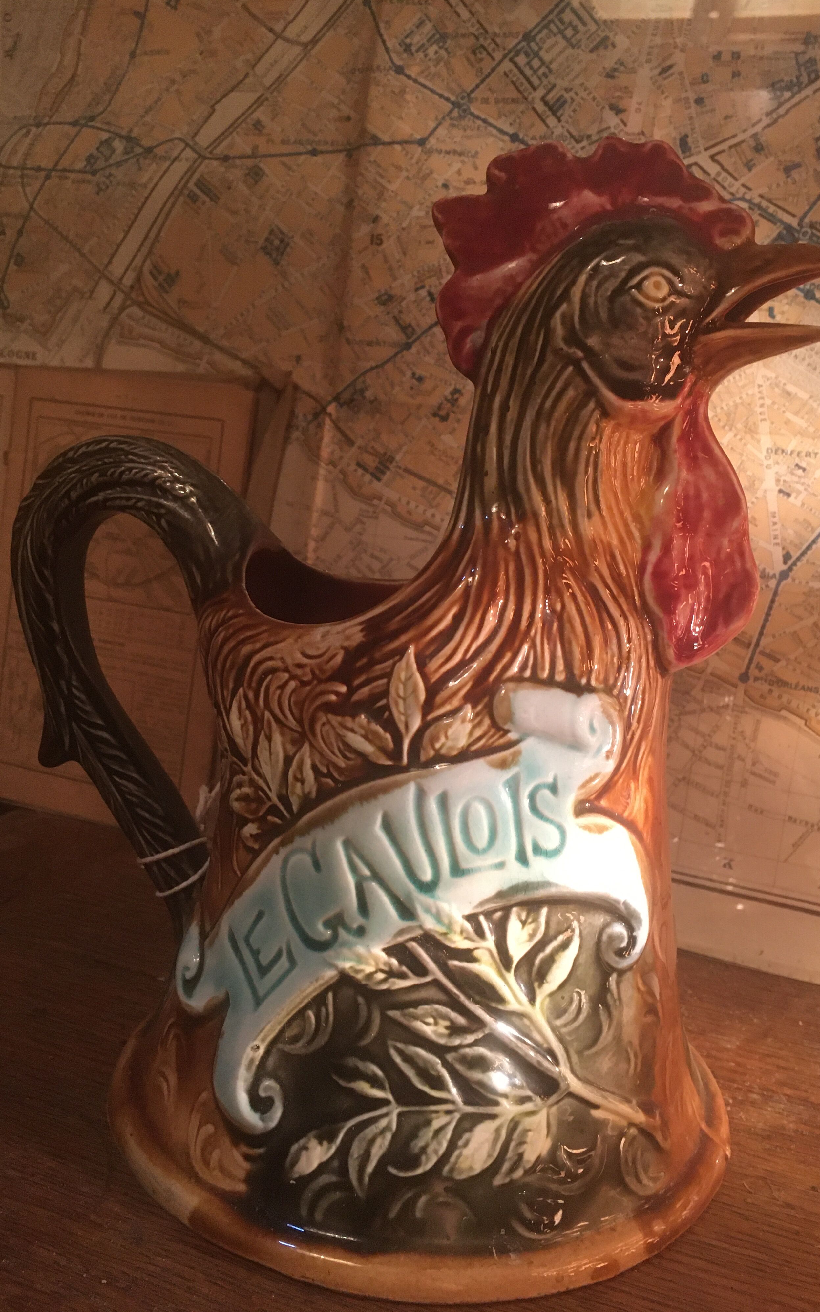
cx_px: 439
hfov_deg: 40.6
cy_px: 654
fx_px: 1108
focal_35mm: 31
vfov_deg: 61.2
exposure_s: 1/25
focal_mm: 4.15
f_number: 2.2
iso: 200
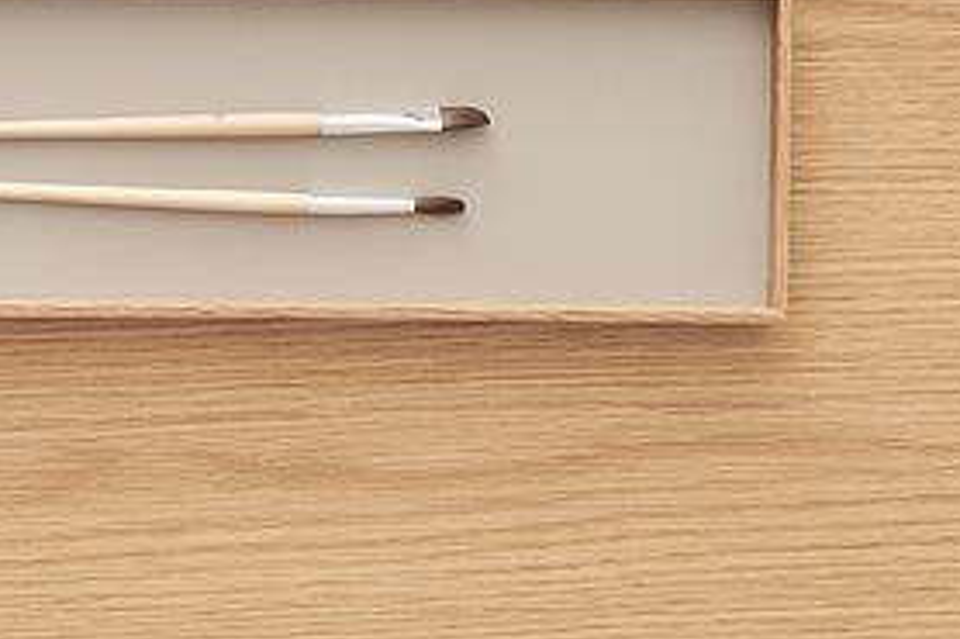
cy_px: -314
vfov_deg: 8.6
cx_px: -64
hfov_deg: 13.0
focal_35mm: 156
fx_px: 4157
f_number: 5.6
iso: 100
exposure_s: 1/160
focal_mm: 50
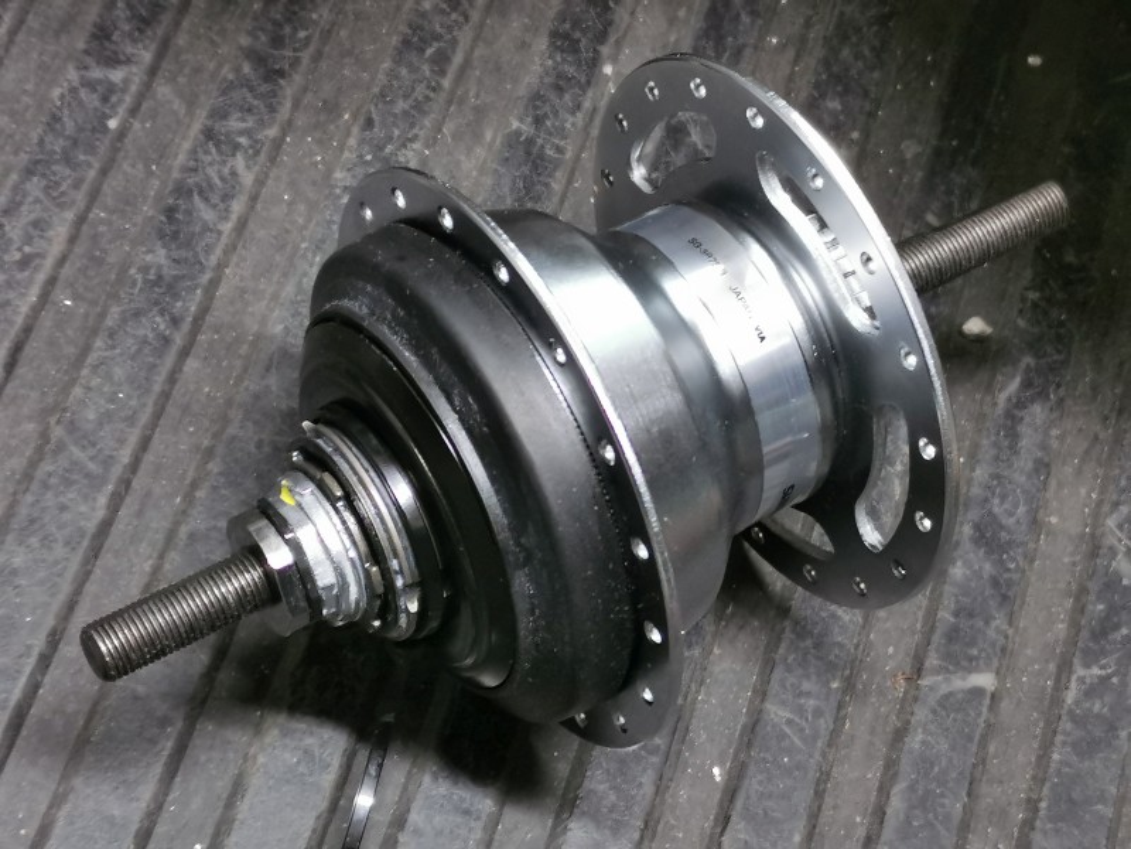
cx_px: 566
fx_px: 2646
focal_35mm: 81
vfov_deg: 18.2
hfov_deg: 24.1
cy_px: 424
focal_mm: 5.58
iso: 320
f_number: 1.8
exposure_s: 1/33.3
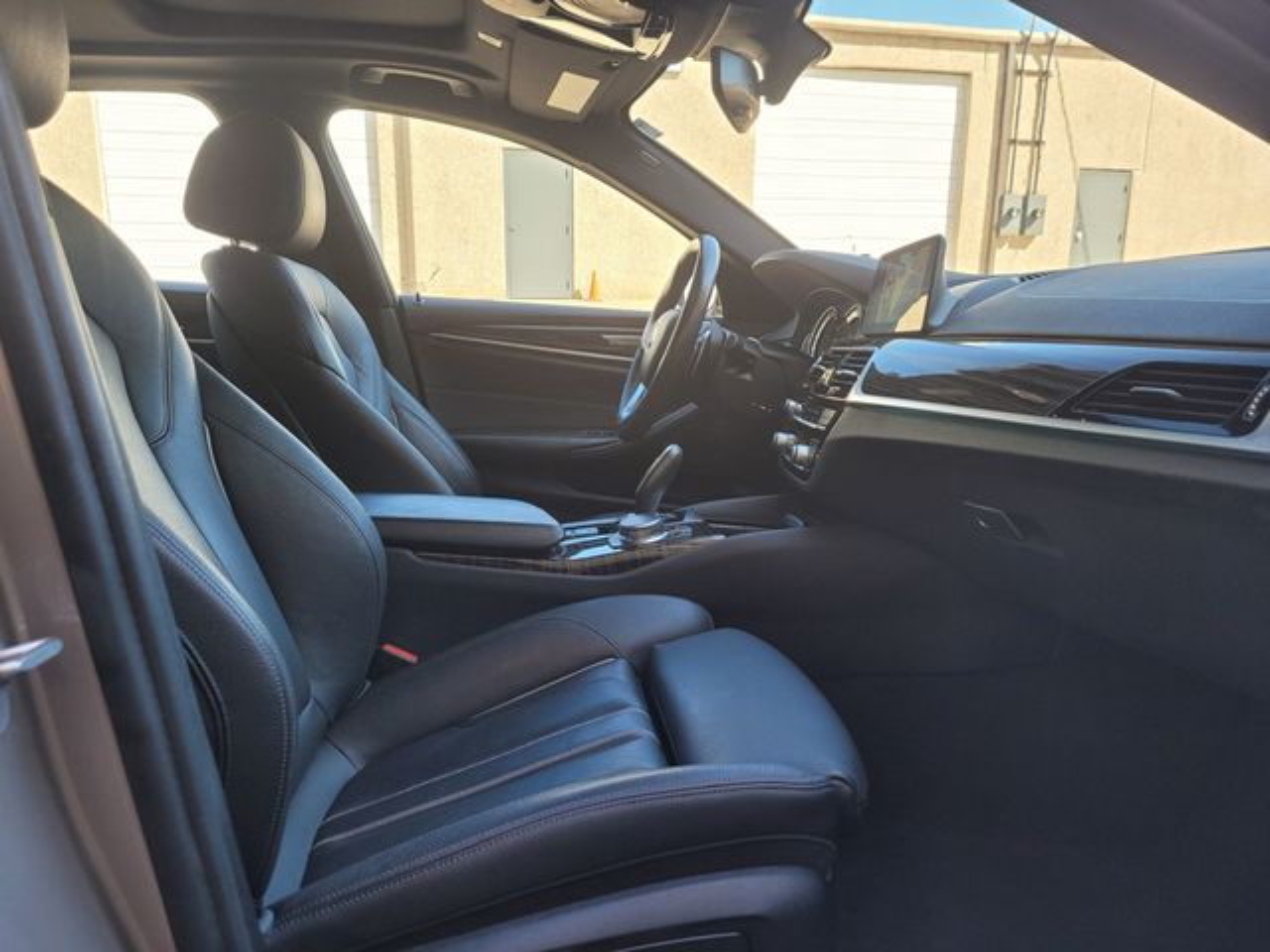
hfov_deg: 67.3
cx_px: 635
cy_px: 476
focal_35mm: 26
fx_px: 954
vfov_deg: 53.1
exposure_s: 1/169
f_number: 1.8
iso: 40
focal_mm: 5.4
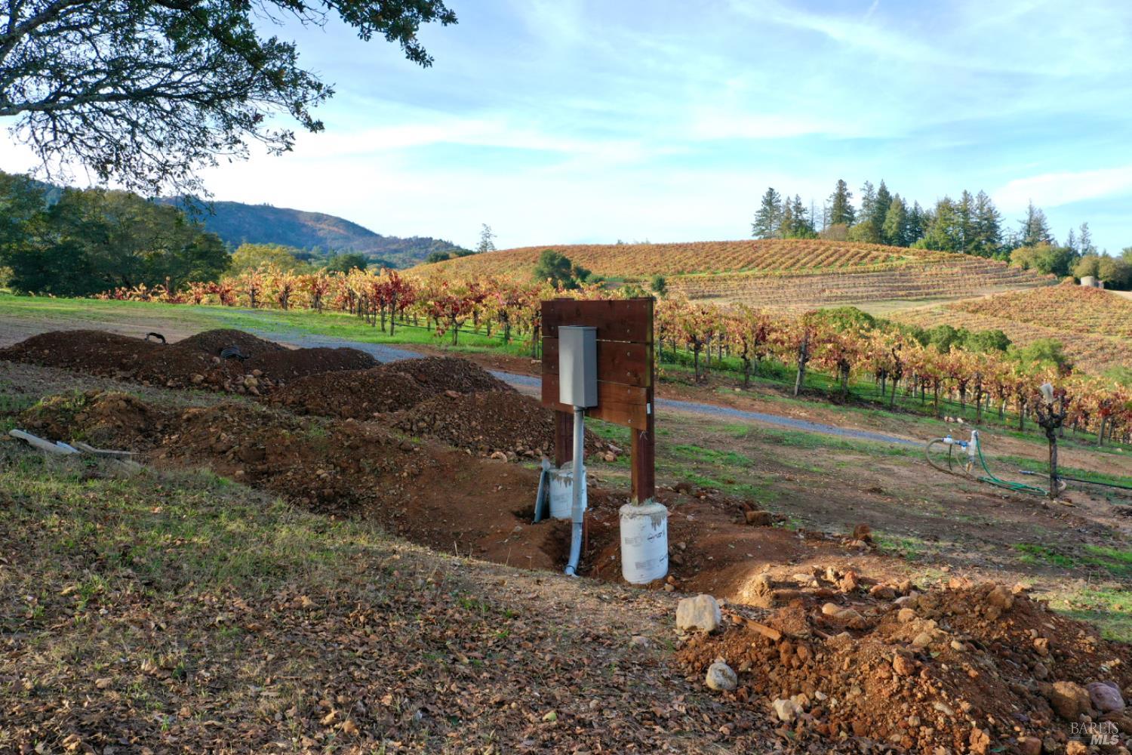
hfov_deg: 65.5
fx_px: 880
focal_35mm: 28
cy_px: 378
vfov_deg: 46.4
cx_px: 566
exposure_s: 1/160
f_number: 6.3
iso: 100
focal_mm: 10.26
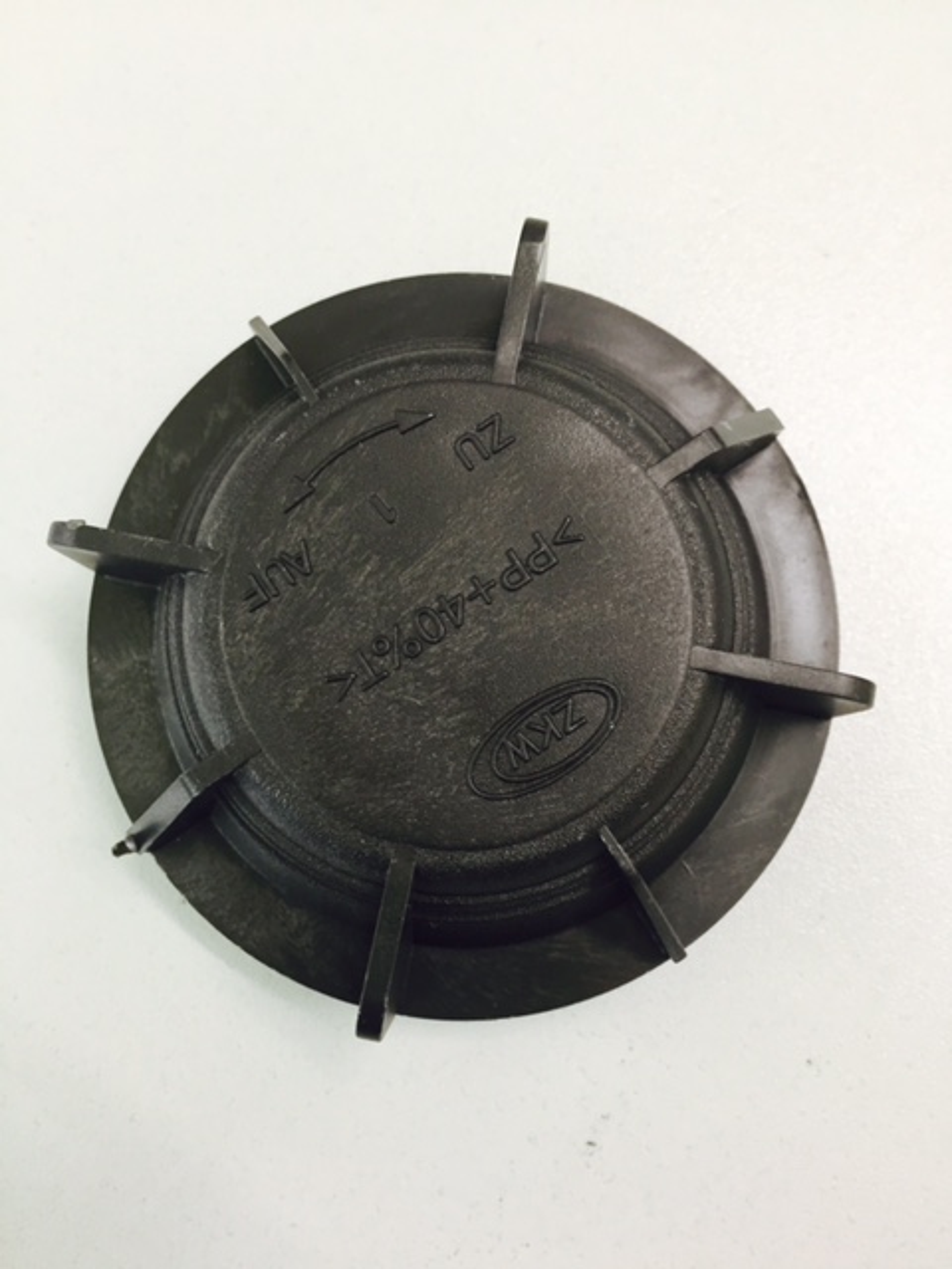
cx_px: 476
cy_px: 634
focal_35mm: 29
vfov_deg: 61.7
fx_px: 1063
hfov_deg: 48.2
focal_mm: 4.15
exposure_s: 1/33
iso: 125
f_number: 2.2
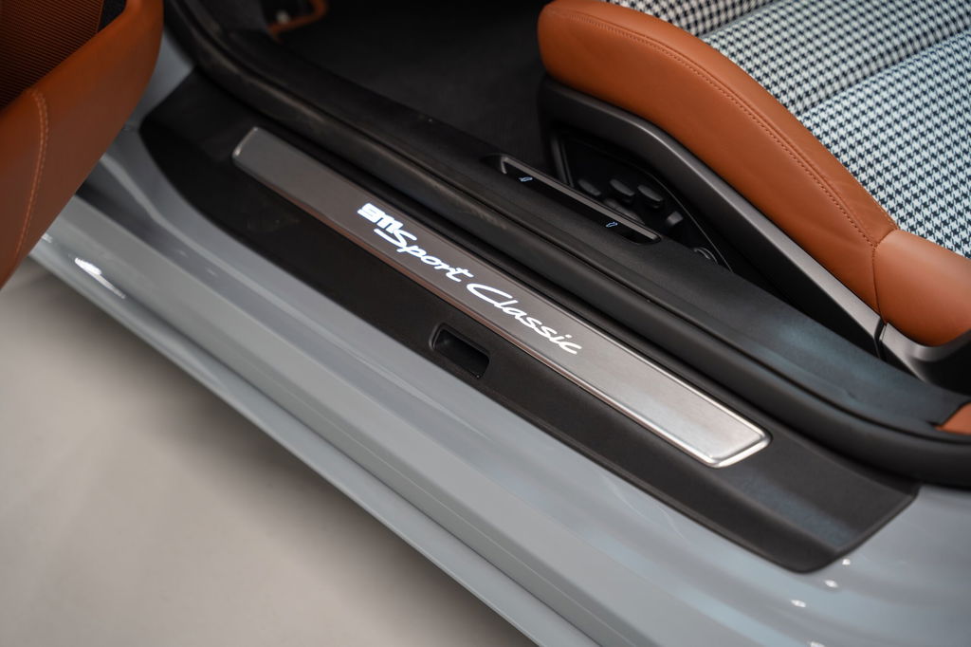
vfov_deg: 19.4
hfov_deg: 28.9
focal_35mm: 70
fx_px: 1887
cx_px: 486
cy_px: 324
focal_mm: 70
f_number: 2.8
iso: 400
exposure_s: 1/10
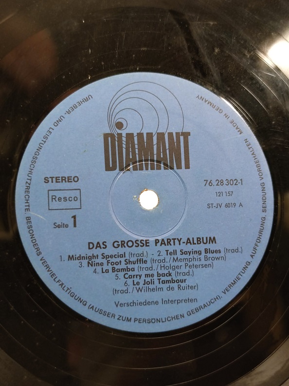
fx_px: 534
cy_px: 193
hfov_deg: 30.3
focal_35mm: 48
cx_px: 144
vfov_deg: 39.7
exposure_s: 1/60
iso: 1124
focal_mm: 6.72
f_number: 1.69
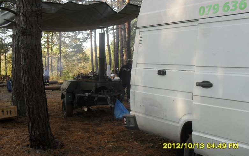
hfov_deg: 51.5
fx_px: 258
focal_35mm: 38
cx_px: 122
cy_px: 68
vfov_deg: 33.5
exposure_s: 1/90
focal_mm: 6.3
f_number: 3.2
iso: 100
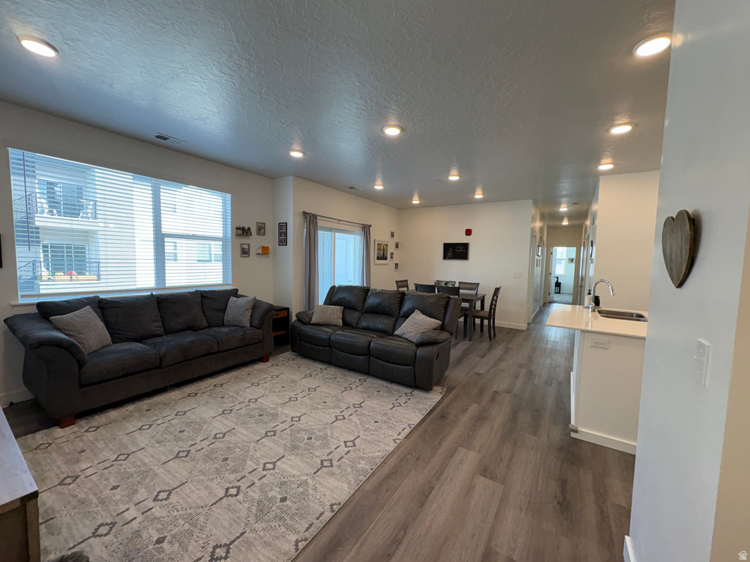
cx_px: 375
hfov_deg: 102.1
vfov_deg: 85.7
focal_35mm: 14
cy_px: 281
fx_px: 303
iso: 80
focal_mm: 2.22
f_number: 2.2
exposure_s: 1/120
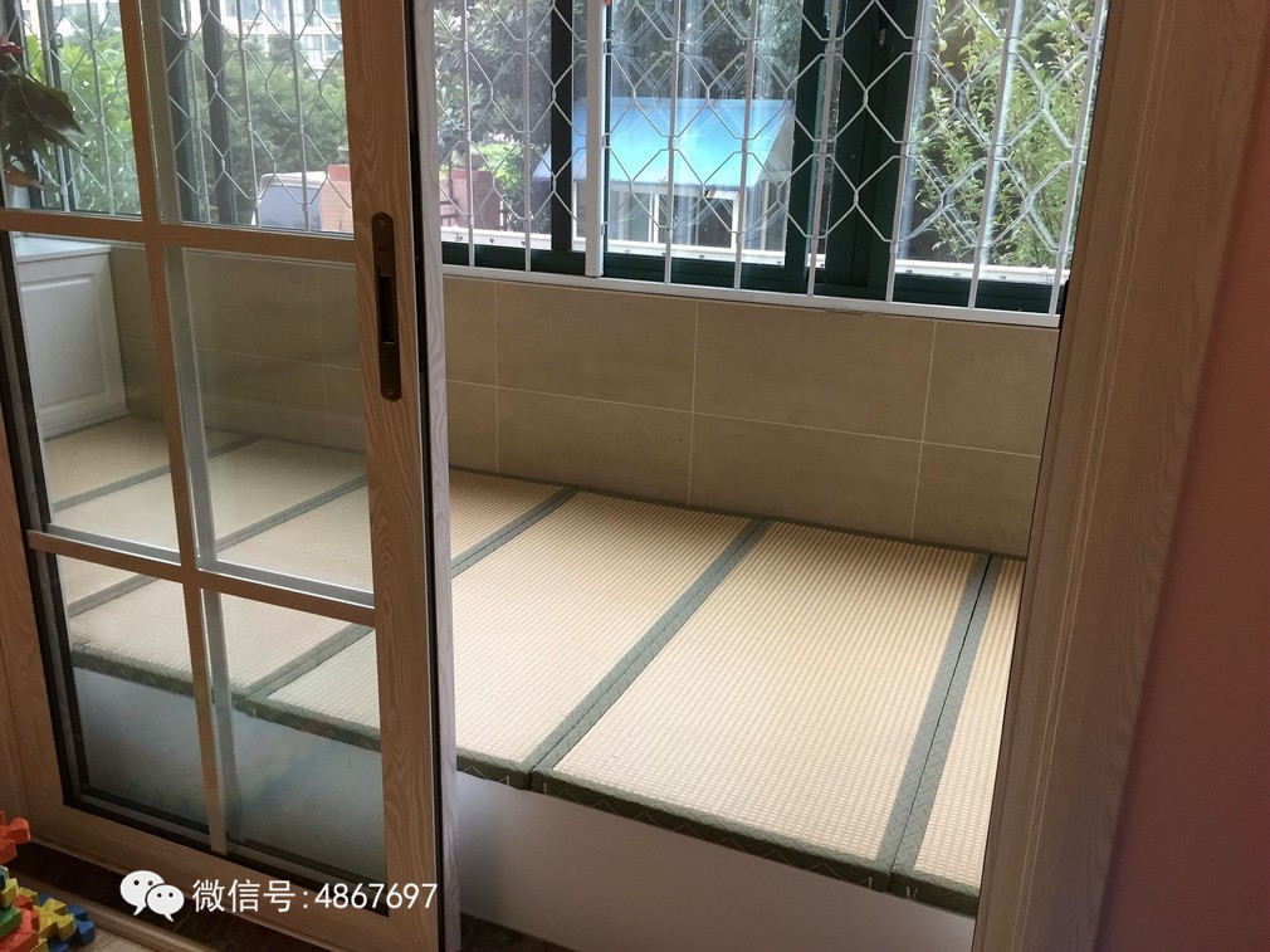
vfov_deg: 48.2
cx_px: 635
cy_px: 476
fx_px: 1064
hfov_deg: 61.7
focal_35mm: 29
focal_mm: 4.15
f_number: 2.2
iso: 50
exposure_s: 1/30
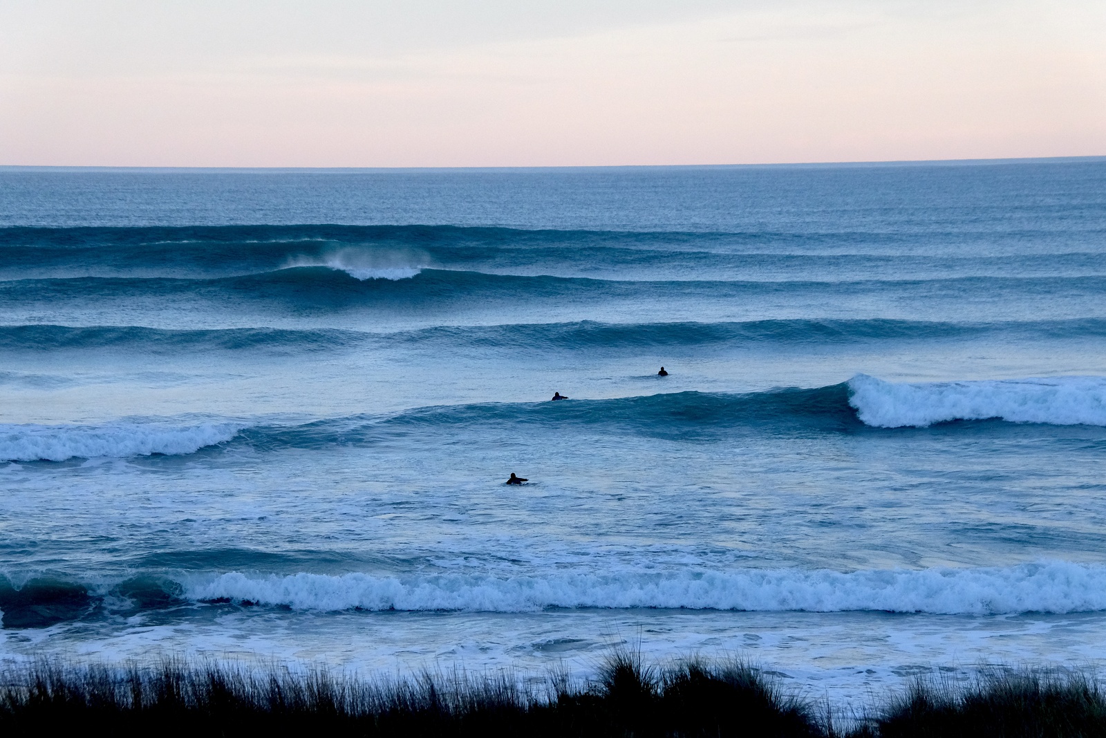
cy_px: 369
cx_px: 553
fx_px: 3564
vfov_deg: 11.8
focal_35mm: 116
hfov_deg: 17.6
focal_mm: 77
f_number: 6.3
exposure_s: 1/2000
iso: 2000
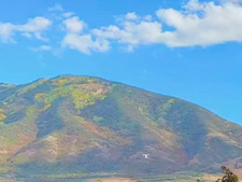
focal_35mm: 109
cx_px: 319
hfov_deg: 16.9
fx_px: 762
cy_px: 124
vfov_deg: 13.6
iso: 80
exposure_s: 1/6623
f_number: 1.78
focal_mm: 6.86
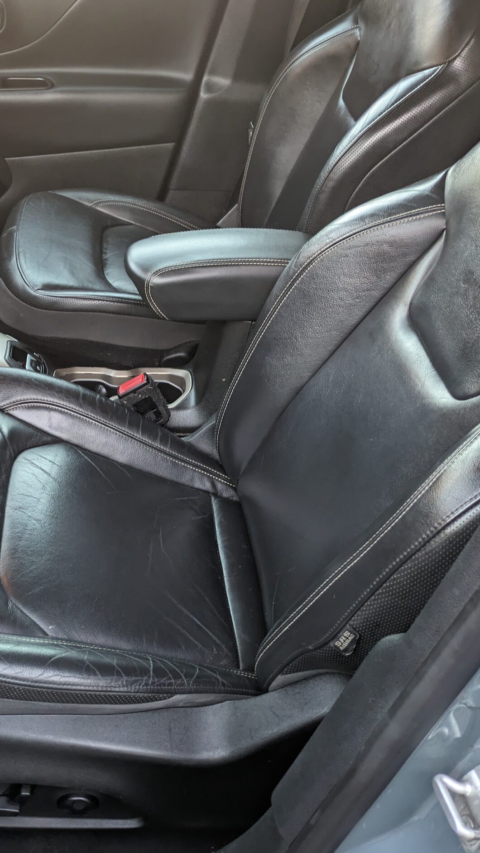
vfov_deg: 54.0
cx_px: 120
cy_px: 422
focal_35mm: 37
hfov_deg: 31.4
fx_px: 837
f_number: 1.89
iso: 273
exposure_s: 1/40
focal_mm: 5.43
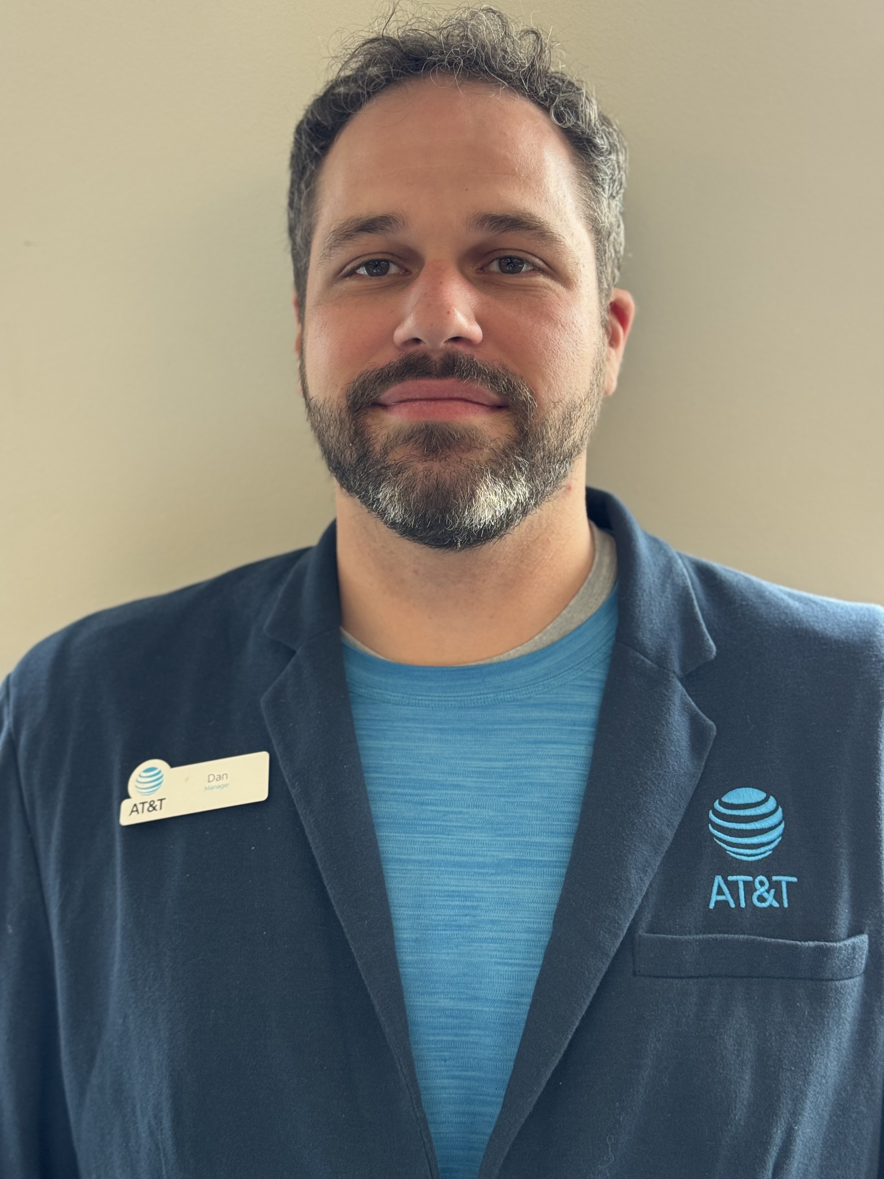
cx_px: 442
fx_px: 1634
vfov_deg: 39.7
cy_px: 590
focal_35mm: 48
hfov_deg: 30.3
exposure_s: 1/68
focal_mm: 6.76
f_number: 1.78
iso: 100
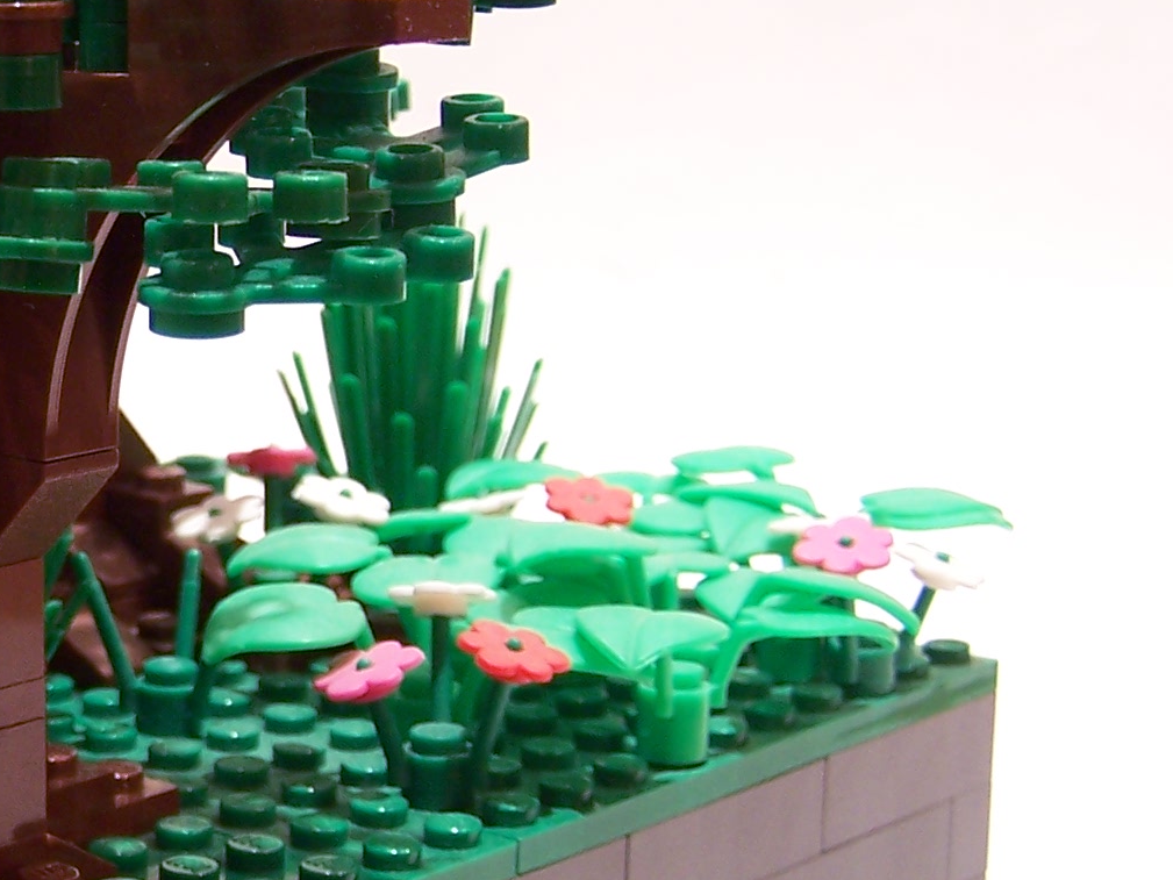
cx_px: -210
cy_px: 555
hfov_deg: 19.2
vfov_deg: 15.2
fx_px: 3287
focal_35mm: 97
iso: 80
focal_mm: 6.3
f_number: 2.8
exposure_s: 1/3
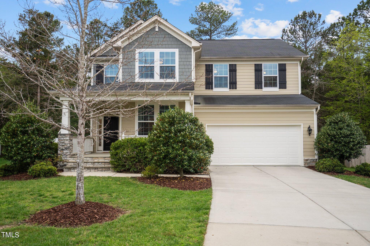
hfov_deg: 58.7
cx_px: 185
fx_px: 329
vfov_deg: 41.1
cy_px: 123
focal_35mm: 32
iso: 800
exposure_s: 1/200
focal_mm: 32
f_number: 4
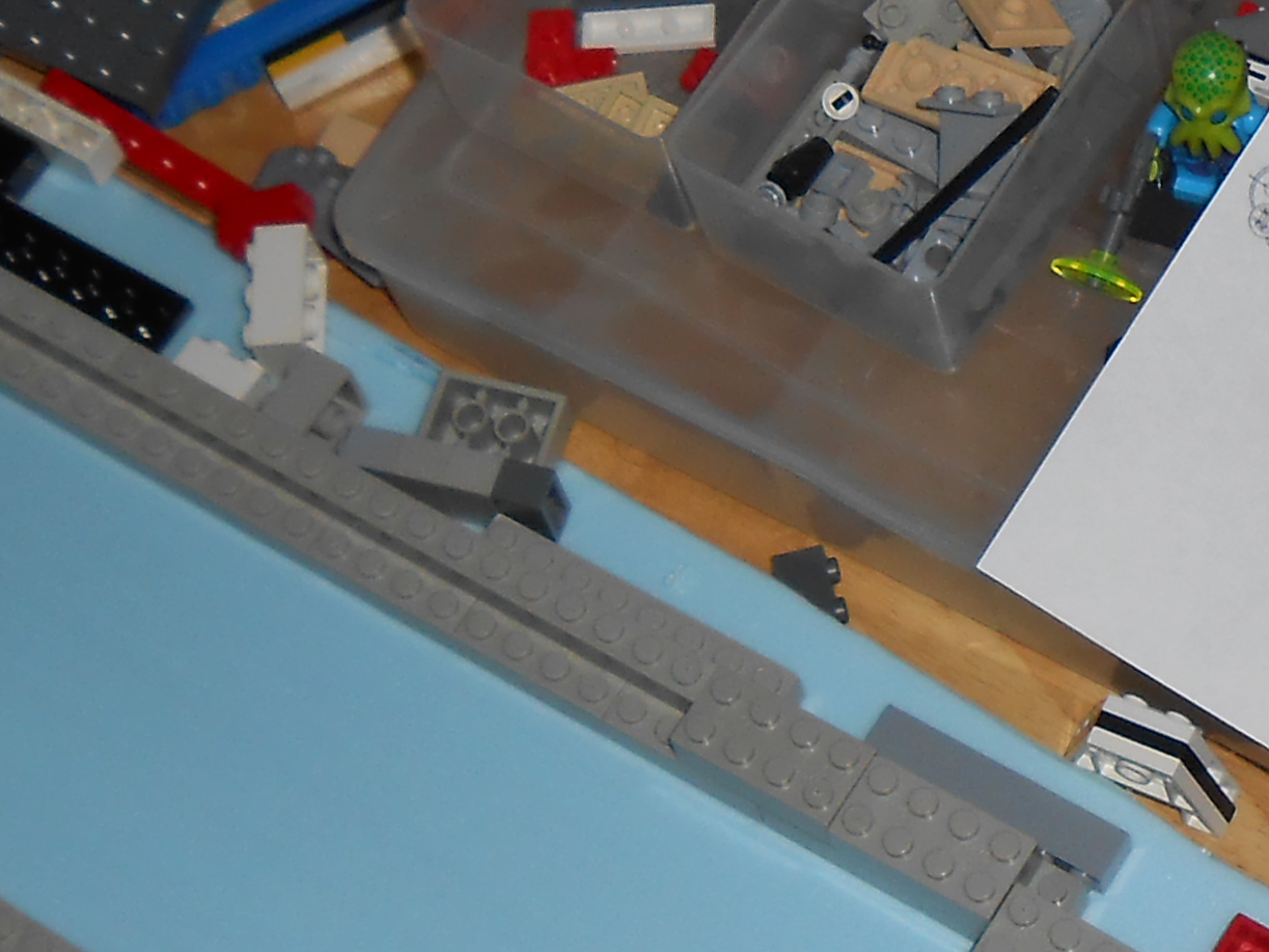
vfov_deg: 15.1
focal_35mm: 98
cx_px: 955
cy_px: 506
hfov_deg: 19.9
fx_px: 3592
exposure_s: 1/25
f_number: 3.5
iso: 80
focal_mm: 4.6
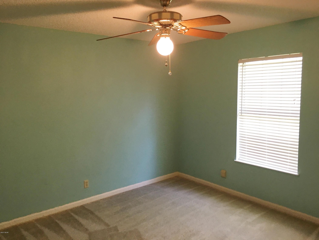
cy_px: 120
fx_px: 267
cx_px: 160
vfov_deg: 48.2
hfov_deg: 61.7
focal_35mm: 29
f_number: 2.2
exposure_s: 1/30
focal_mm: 4.15
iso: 100
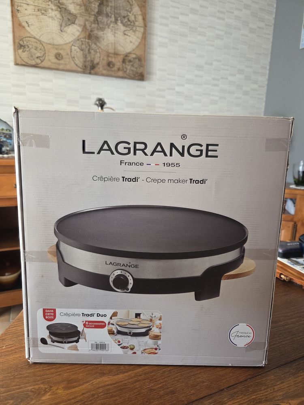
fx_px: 269
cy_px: 202
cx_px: 152
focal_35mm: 23
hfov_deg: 58.9
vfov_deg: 73.9
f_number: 1.8
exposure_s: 1/100
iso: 160
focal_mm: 5.4
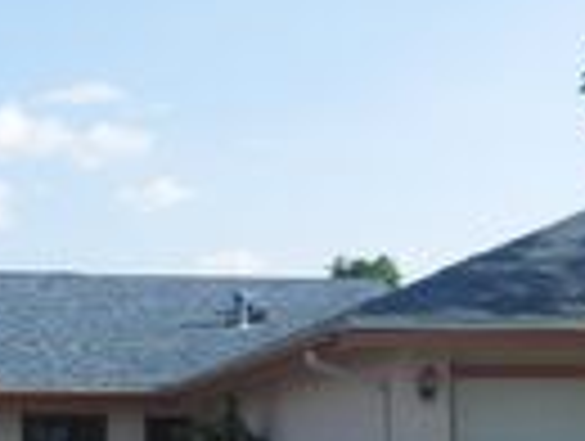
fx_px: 1625
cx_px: 117
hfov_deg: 20.2
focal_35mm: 96
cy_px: 443
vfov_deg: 15.2
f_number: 3.7
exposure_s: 1/640
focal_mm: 4.5
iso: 125
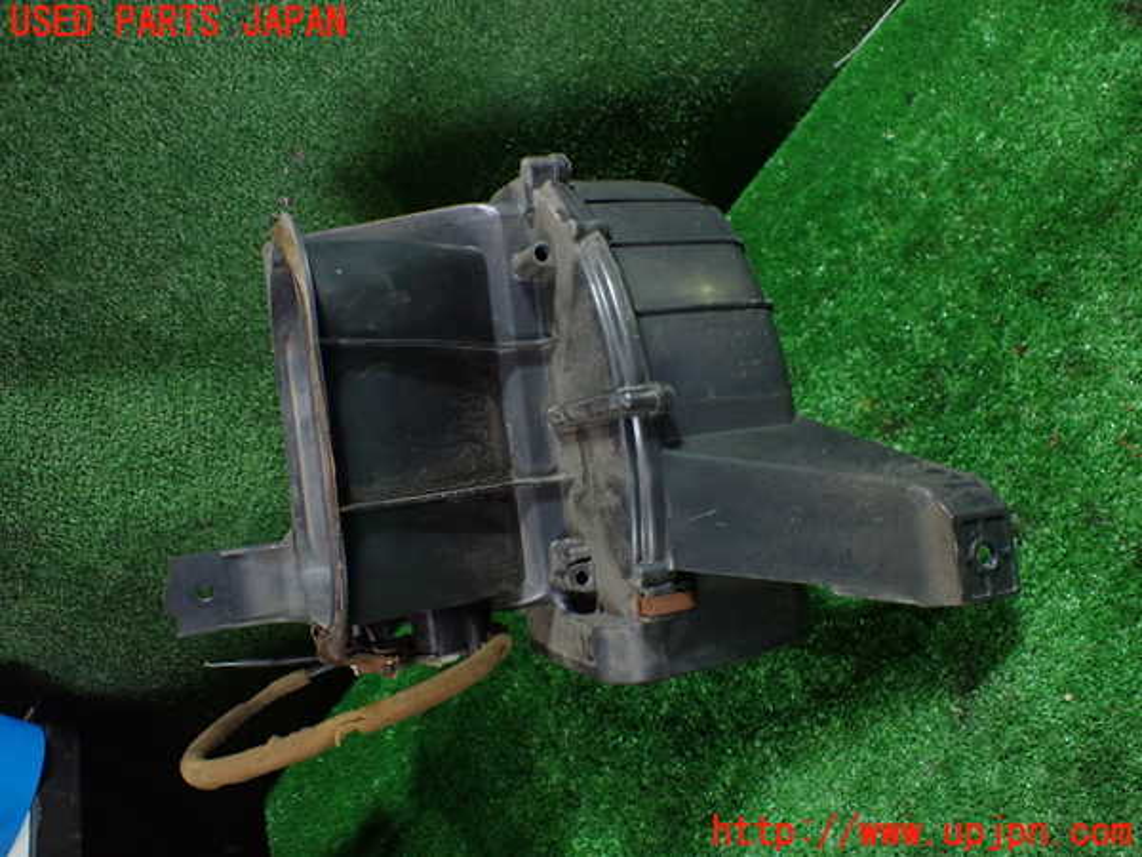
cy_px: 428
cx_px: 571
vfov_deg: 46.8
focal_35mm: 30
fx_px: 990
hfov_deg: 60.0
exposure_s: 1/100
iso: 800
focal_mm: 5.4
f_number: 2.3
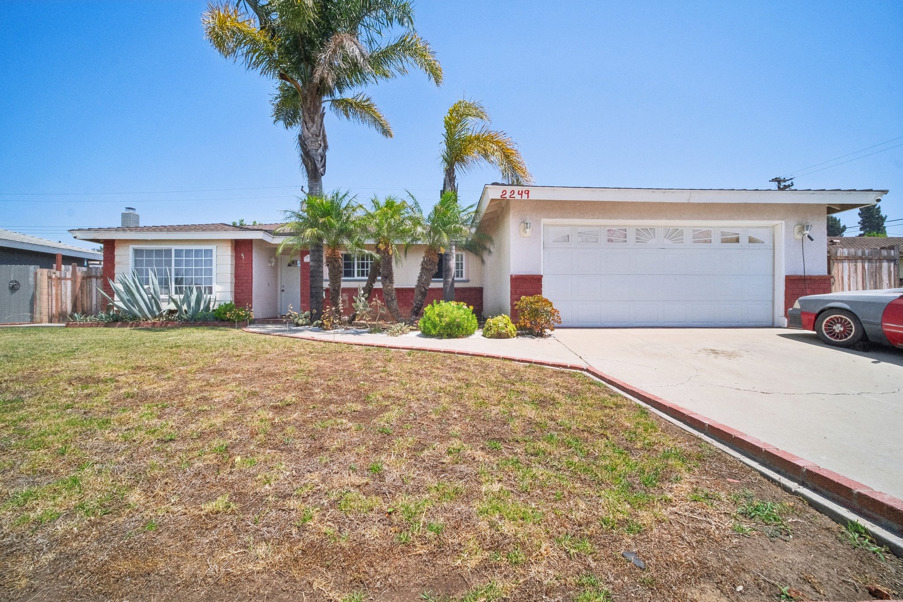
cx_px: 452
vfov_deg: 81.2
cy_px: 301
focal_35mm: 14
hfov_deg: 104.3
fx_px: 351
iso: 160
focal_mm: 9
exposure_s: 1/160
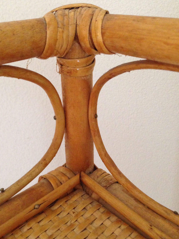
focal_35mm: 41
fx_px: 283
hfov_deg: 35.1
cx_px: 86
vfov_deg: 45.7
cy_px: 107
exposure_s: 1/15
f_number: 2.4
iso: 400
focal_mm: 4.12
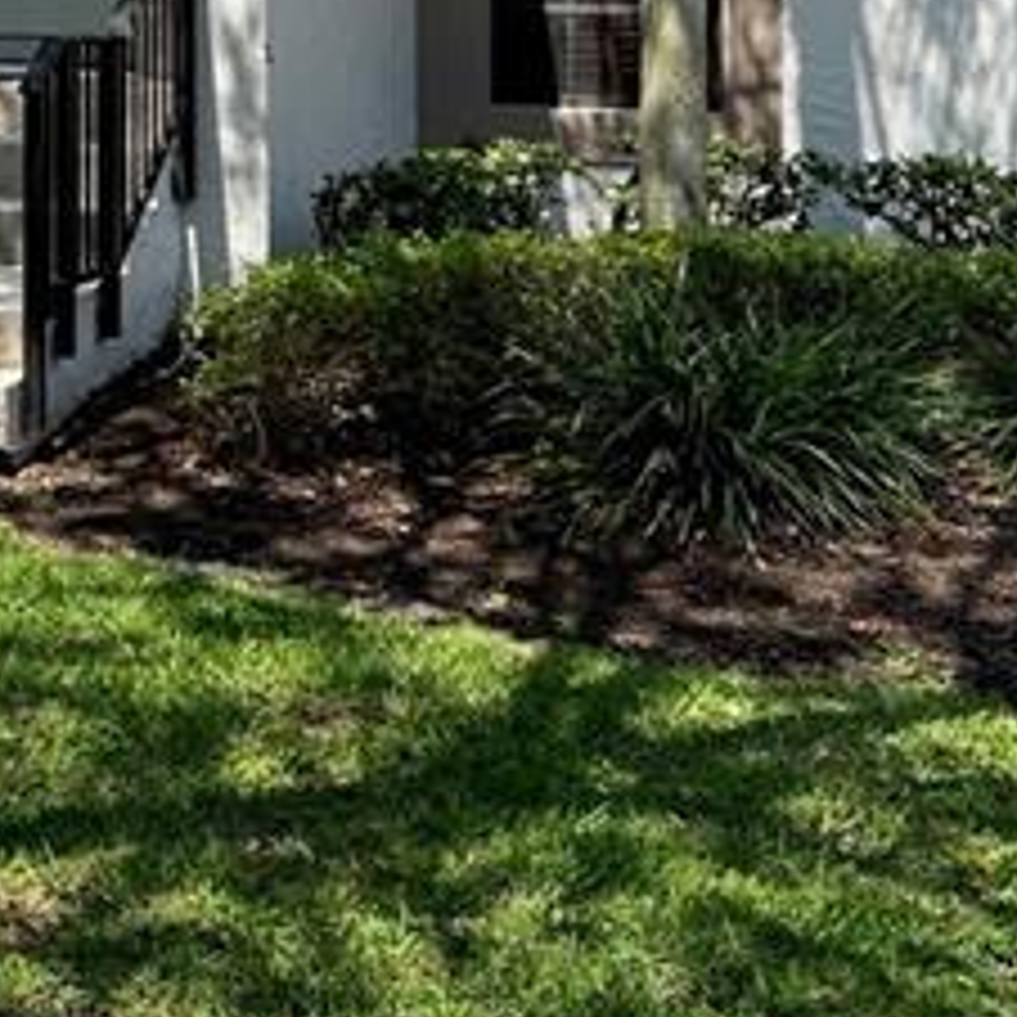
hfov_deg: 20.9
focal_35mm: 78
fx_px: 2593
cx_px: -158
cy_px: -144
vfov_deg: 20.9
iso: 50
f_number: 1.5
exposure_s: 1/1972
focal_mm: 5.7
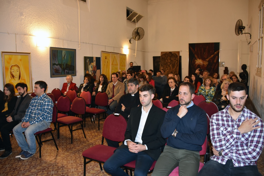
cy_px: 88
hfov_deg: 67.4
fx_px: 198
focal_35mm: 27
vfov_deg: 47.9
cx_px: 132
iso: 1250
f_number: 3.5
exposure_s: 1/60
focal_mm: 18
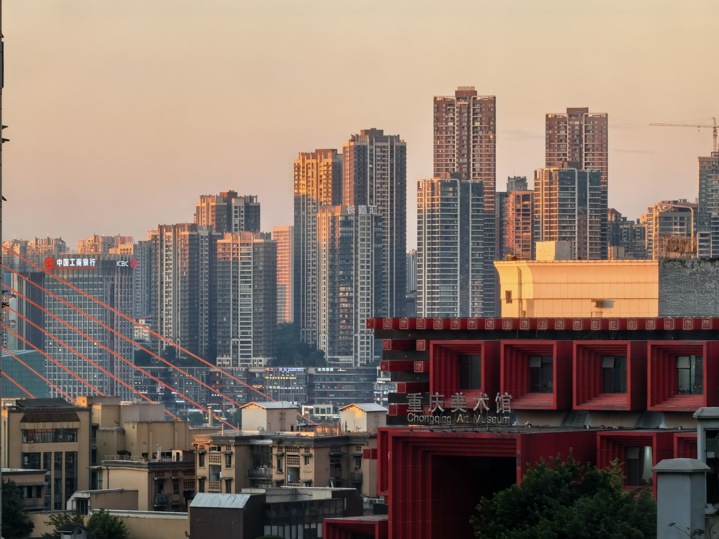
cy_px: 270
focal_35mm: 197
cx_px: 360
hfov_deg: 10.0
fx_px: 4092
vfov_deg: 7.5
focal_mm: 14.58
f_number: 2.2
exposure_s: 1/98.8
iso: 80
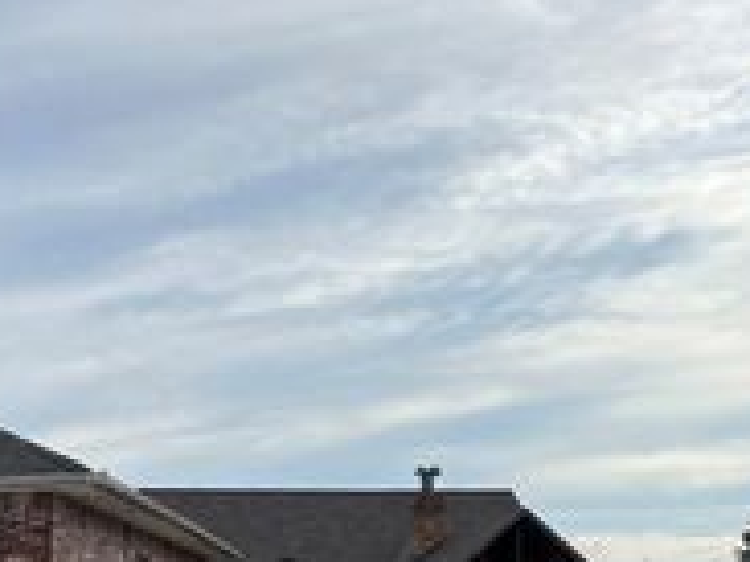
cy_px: 683
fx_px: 1537
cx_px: -201
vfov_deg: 19.4
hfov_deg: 24.3
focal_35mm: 71
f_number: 1.6
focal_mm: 5.1
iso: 50
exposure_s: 1/3049
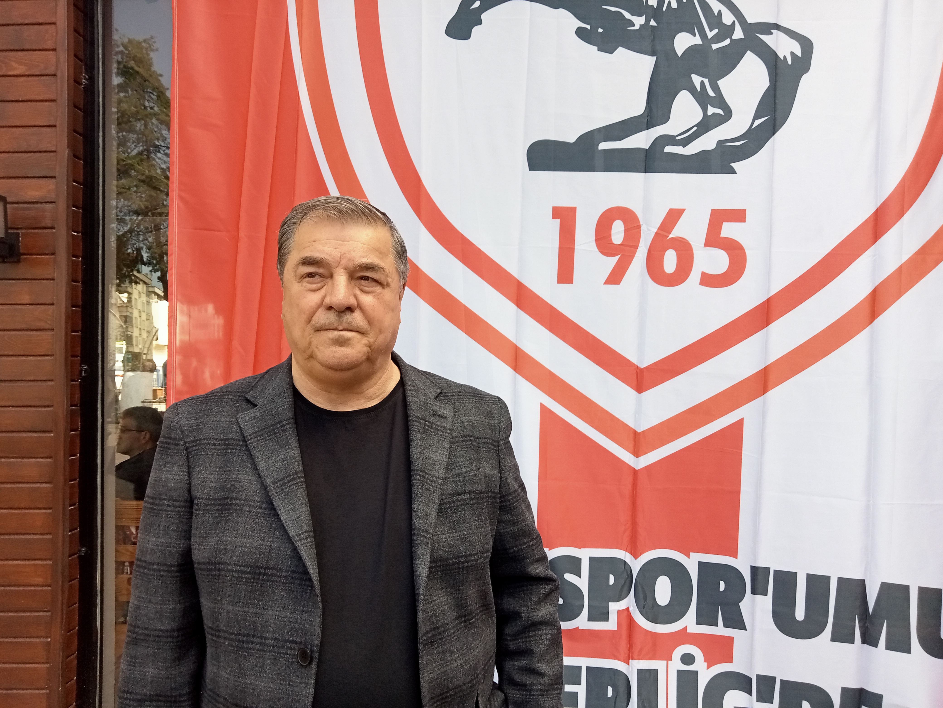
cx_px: 472
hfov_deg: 63.4
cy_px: 354
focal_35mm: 28
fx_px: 763
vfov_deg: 49.7
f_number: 2.2
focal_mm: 3.46
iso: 101
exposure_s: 1/144
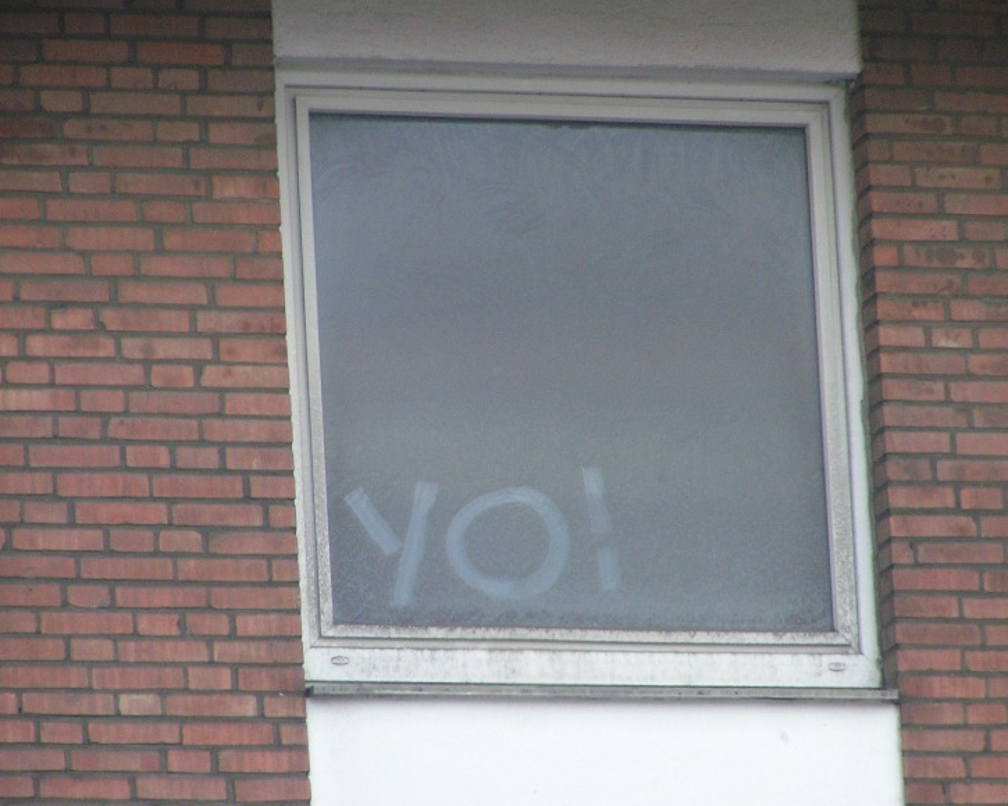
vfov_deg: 4.2
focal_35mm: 366
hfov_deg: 5.3
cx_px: 507
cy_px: 402
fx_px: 10919
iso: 200
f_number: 3.5
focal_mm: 52
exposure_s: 1/125
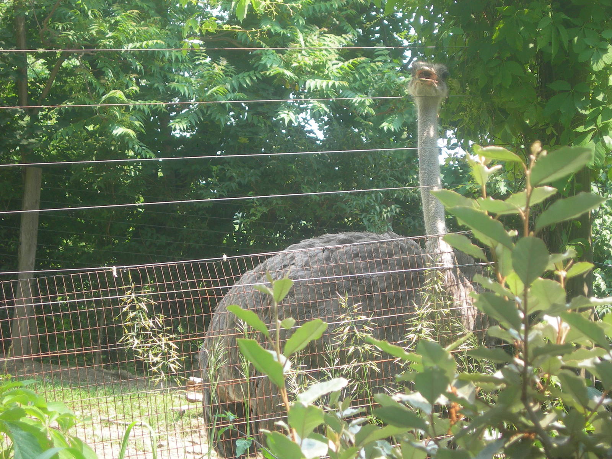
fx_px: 2015
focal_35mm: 114
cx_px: 306
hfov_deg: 17.3
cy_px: 230
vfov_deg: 13.0
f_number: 4.9
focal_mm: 23.4
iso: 50
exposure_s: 1/52.2
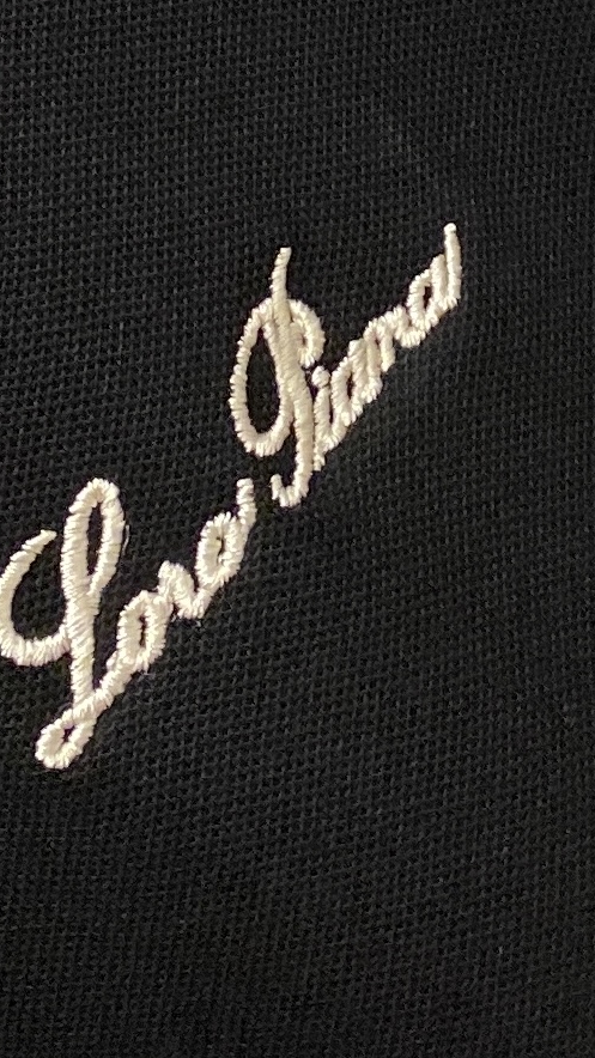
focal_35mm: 29
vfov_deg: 66.1
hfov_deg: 39.7
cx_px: 202
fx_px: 814
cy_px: 528
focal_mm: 4.25
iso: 125
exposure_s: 1/121
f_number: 1.8
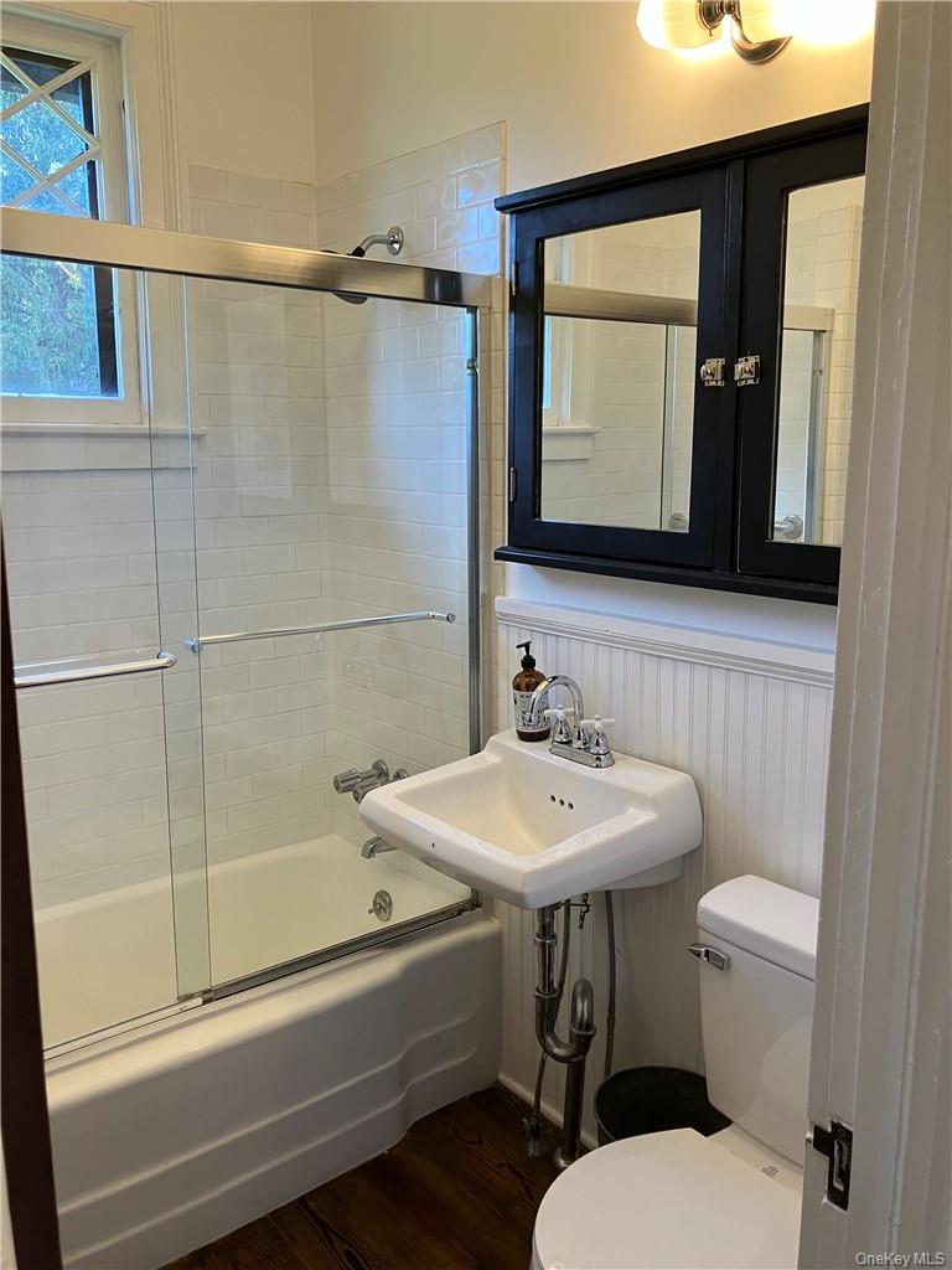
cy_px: 635
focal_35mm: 28
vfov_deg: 63.4
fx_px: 1027
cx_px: 476
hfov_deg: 49.7
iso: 64
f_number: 1.8
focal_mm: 3.99
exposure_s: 1/60
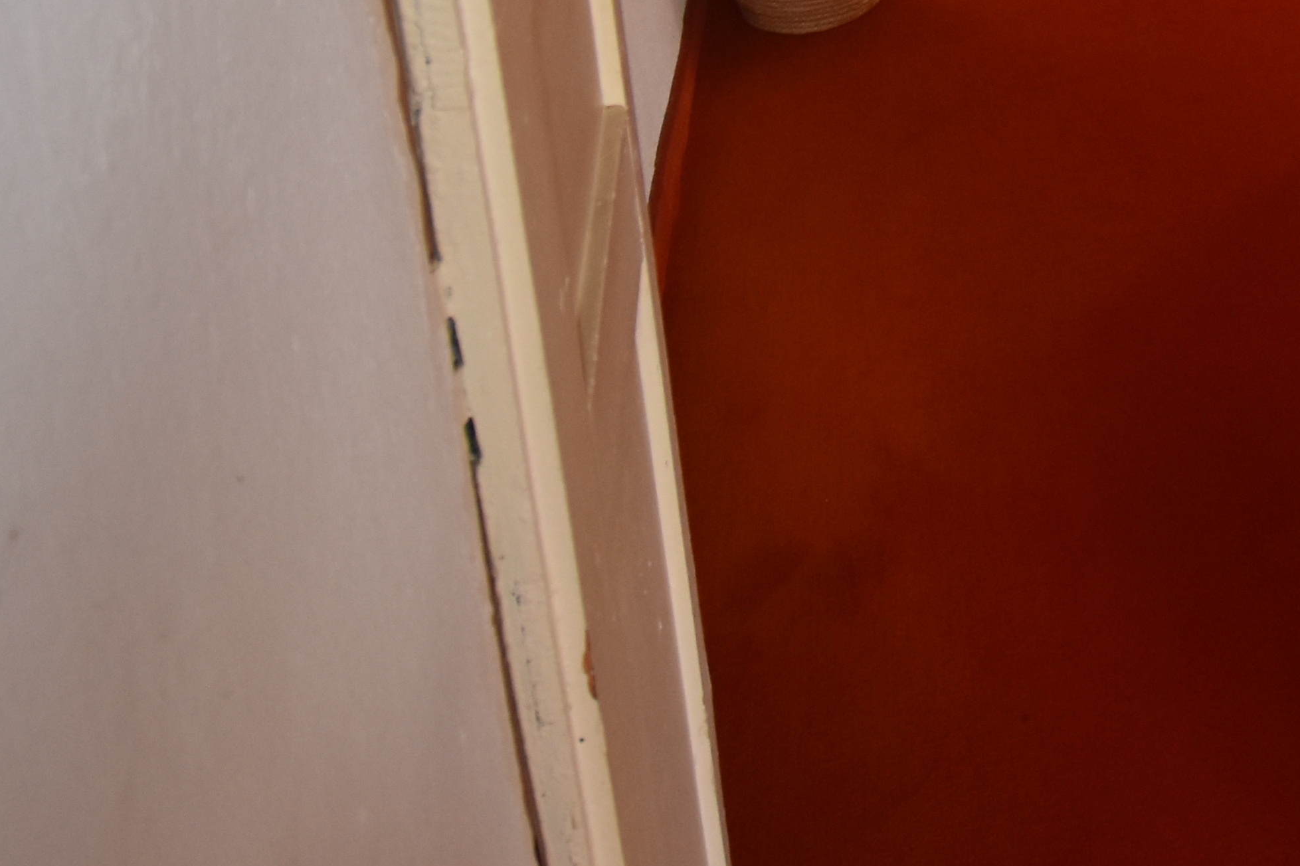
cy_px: -389
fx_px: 1661
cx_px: 1353
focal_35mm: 46
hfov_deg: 37.3
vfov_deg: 23.9
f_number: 4.5
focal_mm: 10
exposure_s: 1/80
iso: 800
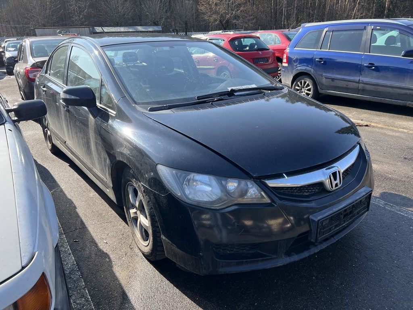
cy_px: 155
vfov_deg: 53.1
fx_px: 310
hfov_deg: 67.3
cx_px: 206
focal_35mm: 26
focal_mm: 5.7
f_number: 1.5
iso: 50
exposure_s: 1/1159
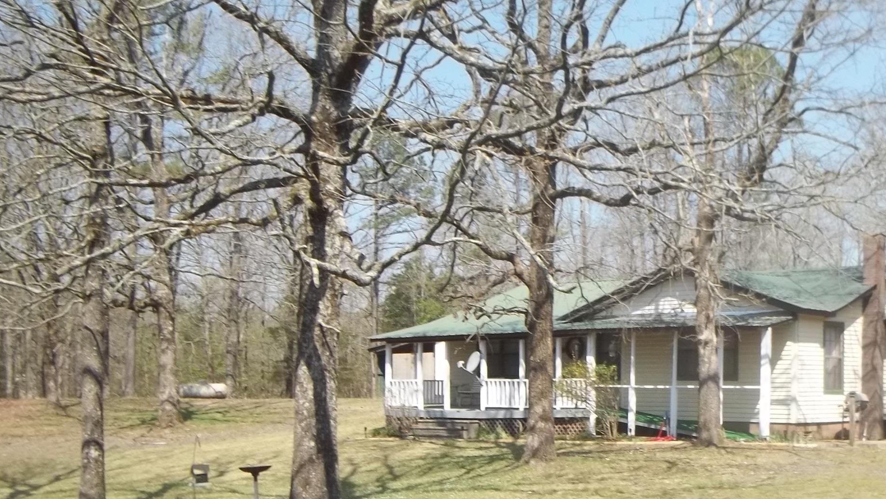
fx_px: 1316
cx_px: 669
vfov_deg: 21.3
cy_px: 372
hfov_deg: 36.3
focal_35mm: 56
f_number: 8
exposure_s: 1/100
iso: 64
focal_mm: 5.9
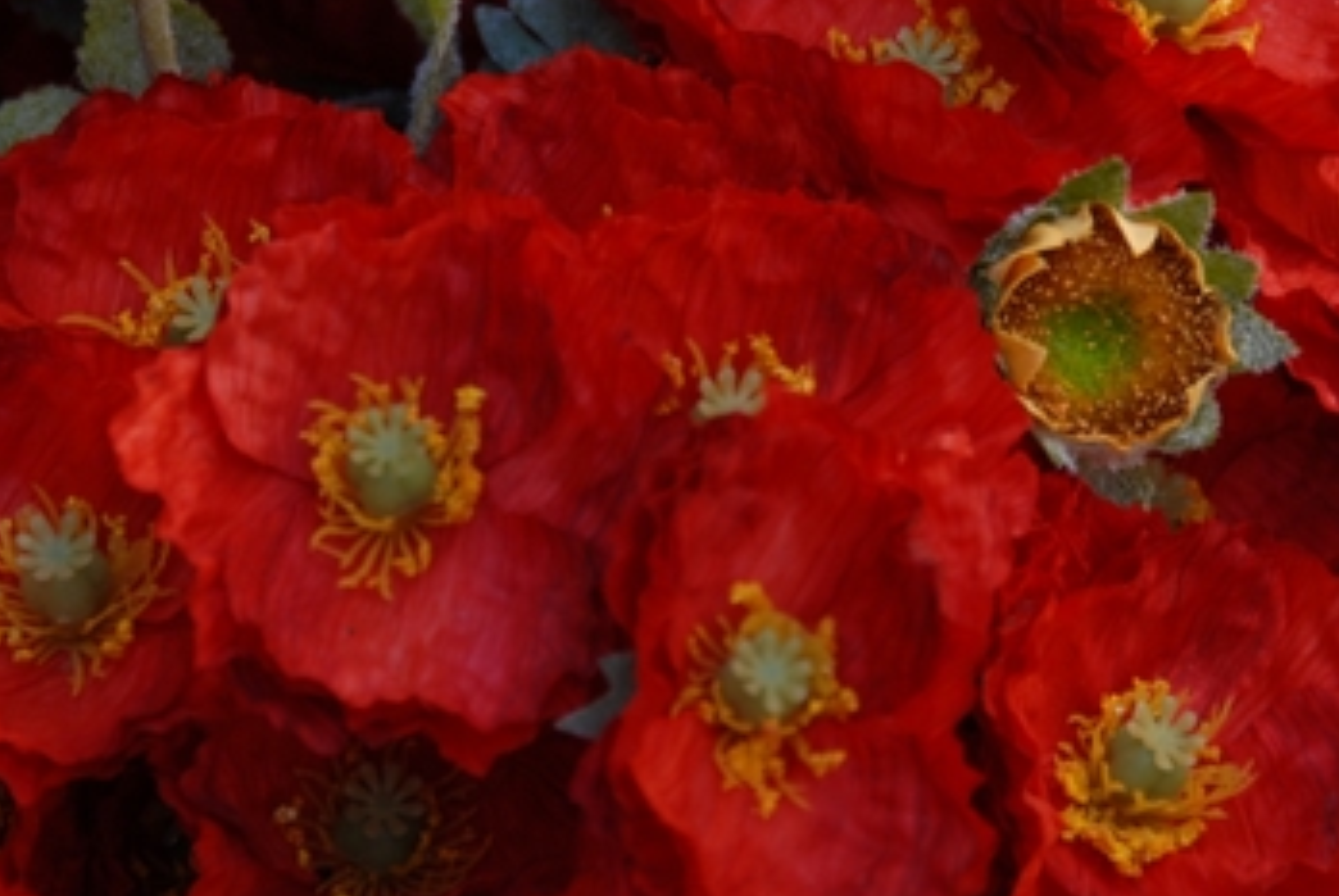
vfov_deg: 4.0
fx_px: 12992
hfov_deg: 5.9
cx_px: 716
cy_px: 146
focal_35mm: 349
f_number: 5.6
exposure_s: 1/125
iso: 100
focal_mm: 135
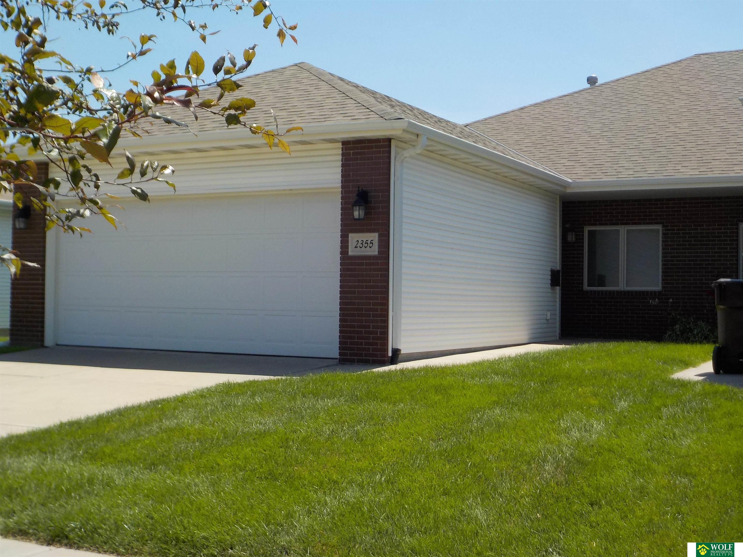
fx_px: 1009
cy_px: 278
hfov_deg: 40.4
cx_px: 372
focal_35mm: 47
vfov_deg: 30.9
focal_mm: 6.4
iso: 125
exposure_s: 1/1000
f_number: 4.2
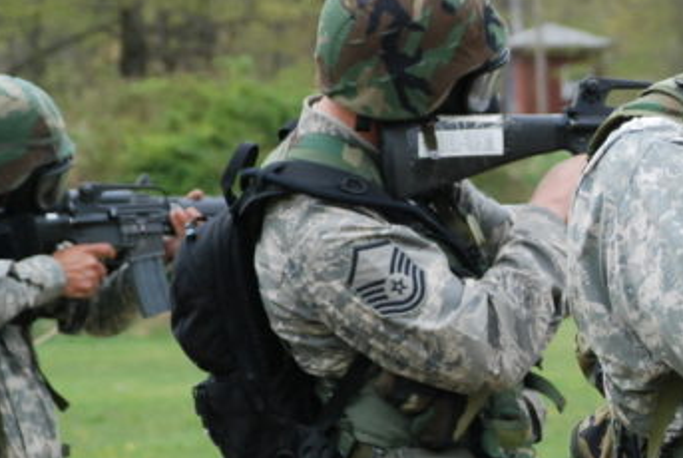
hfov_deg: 6.1
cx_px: 859
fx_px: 6392
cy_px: 319
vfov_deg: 4.1
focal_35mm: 336
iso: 640
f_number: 6.3
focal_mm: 85
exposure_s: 1/640
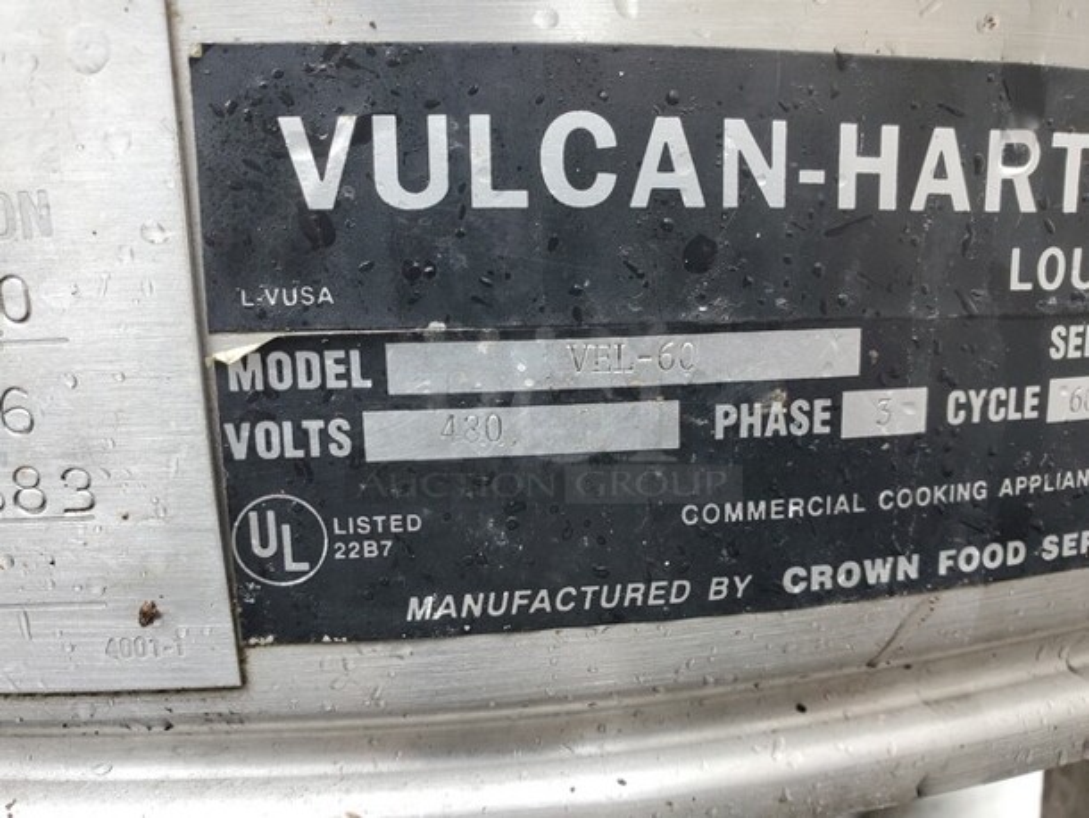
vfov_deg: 53.1
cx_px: 544
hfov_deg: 67.3
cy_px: 409
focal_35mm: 26
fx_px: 818
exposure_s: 1/100
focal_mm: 4.3
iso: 160
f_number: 2.4
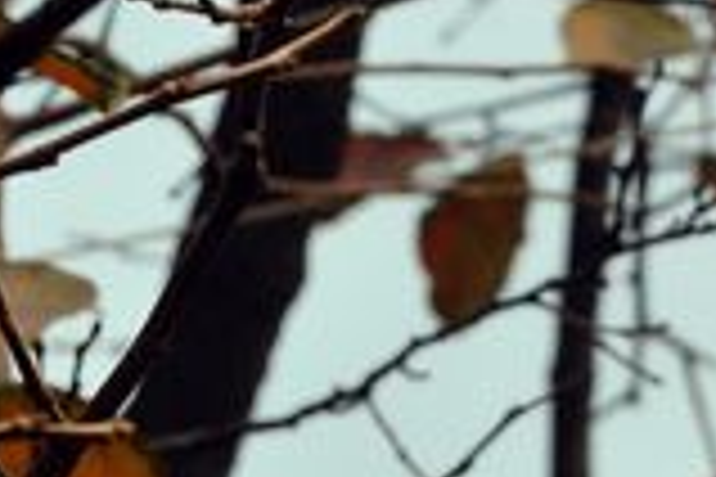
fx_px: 13786
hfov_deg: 3.0
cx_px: -41
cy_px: 961
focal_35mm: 693
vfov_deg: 2.0
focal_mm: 105
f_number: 11
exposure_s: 1/50
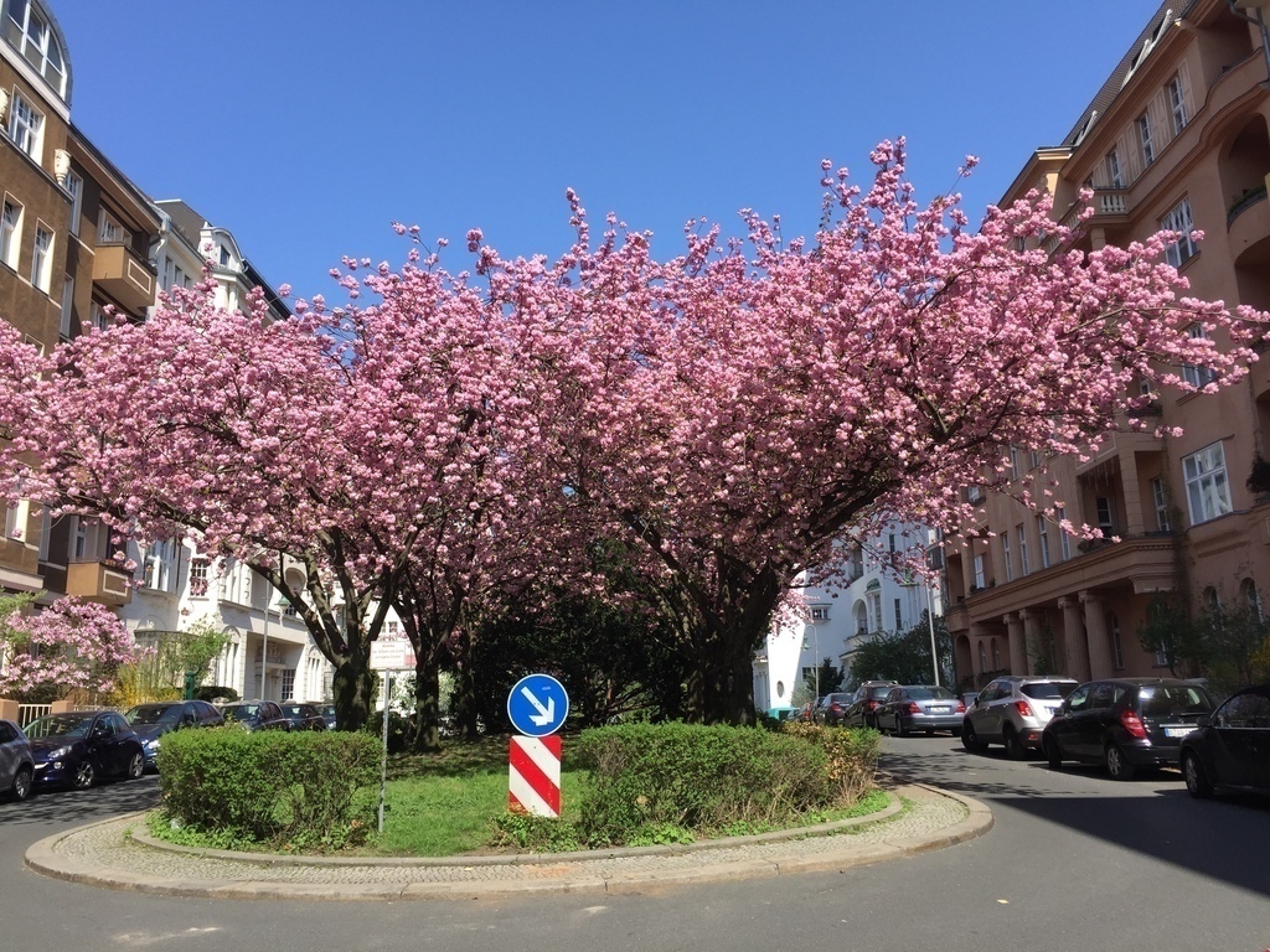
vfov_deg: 48.2
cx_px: 635
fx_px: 1064
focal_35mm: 29
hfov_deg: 61.7
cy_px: 476
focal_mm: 4.15
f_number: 2.2
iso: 32
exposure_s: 1/1199
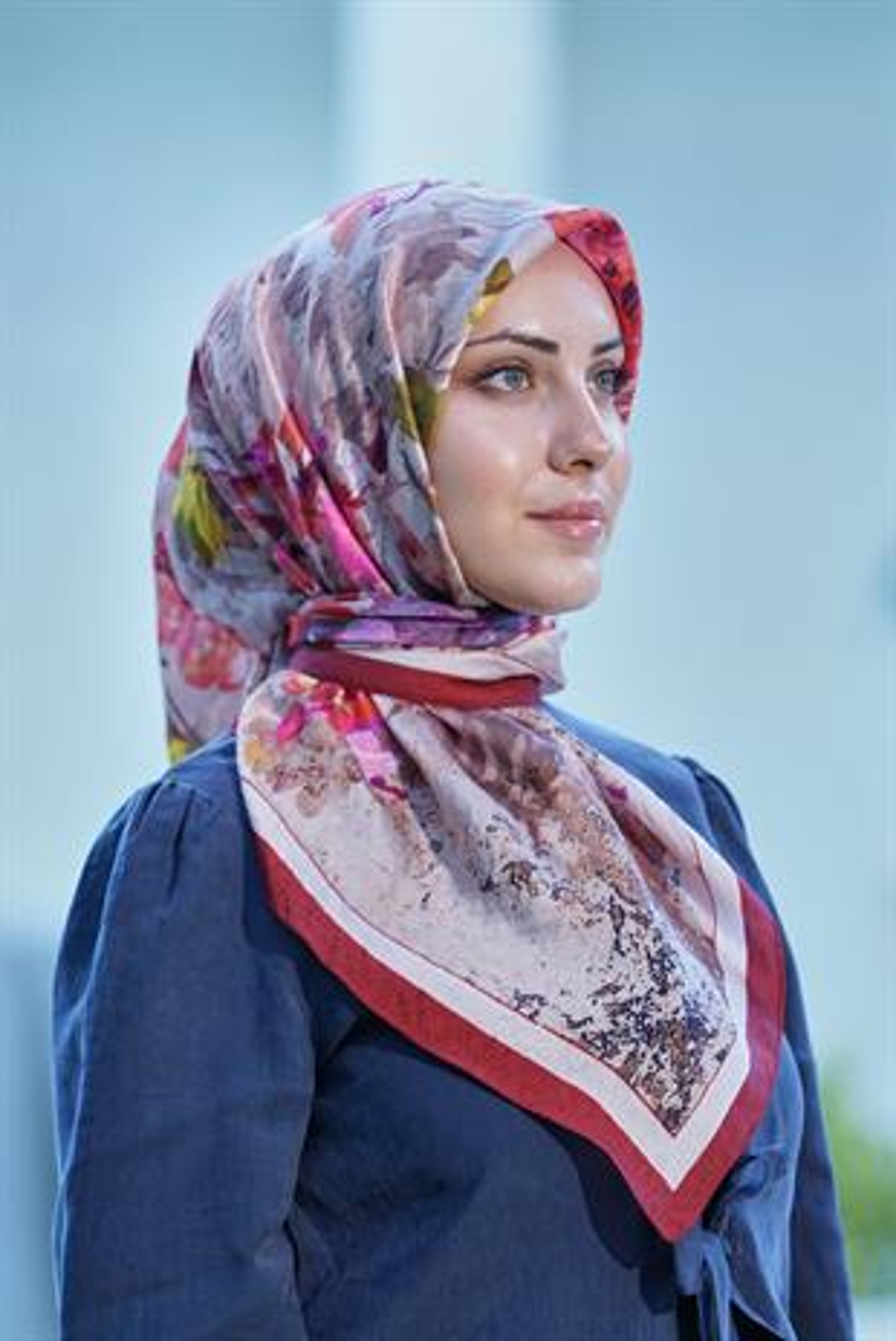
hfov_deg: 10.6
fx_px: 4846
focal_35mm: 130
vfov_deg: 15.8
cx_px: 448
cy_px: 670
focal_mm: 130
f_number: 3.5
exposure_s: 1/200
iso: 640
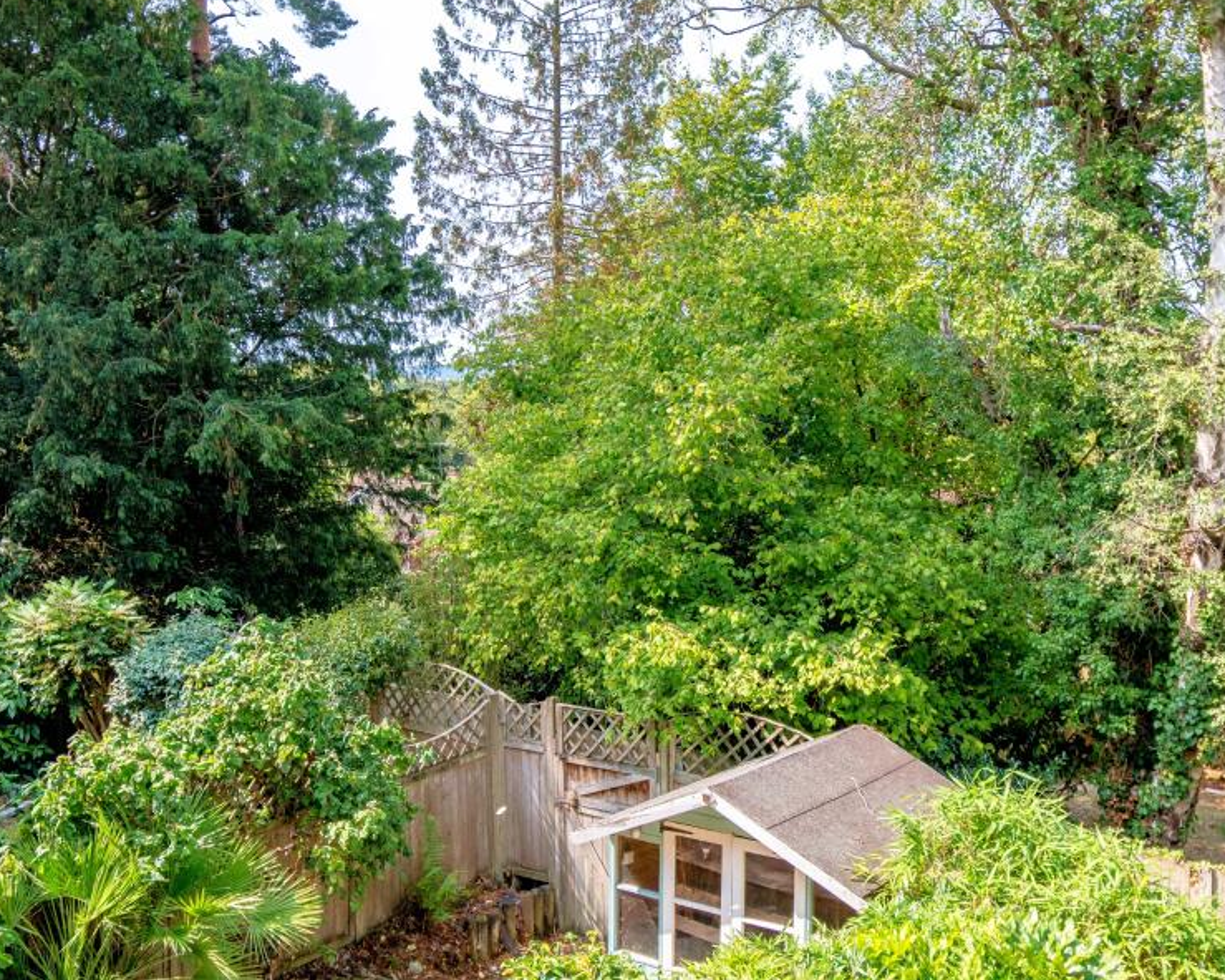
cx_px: 655
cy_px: 460
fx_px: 1414
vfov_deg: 38.2
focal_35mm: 39
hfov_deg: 46.8
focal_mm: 20
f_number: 7.1
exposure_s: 1/200
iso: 200
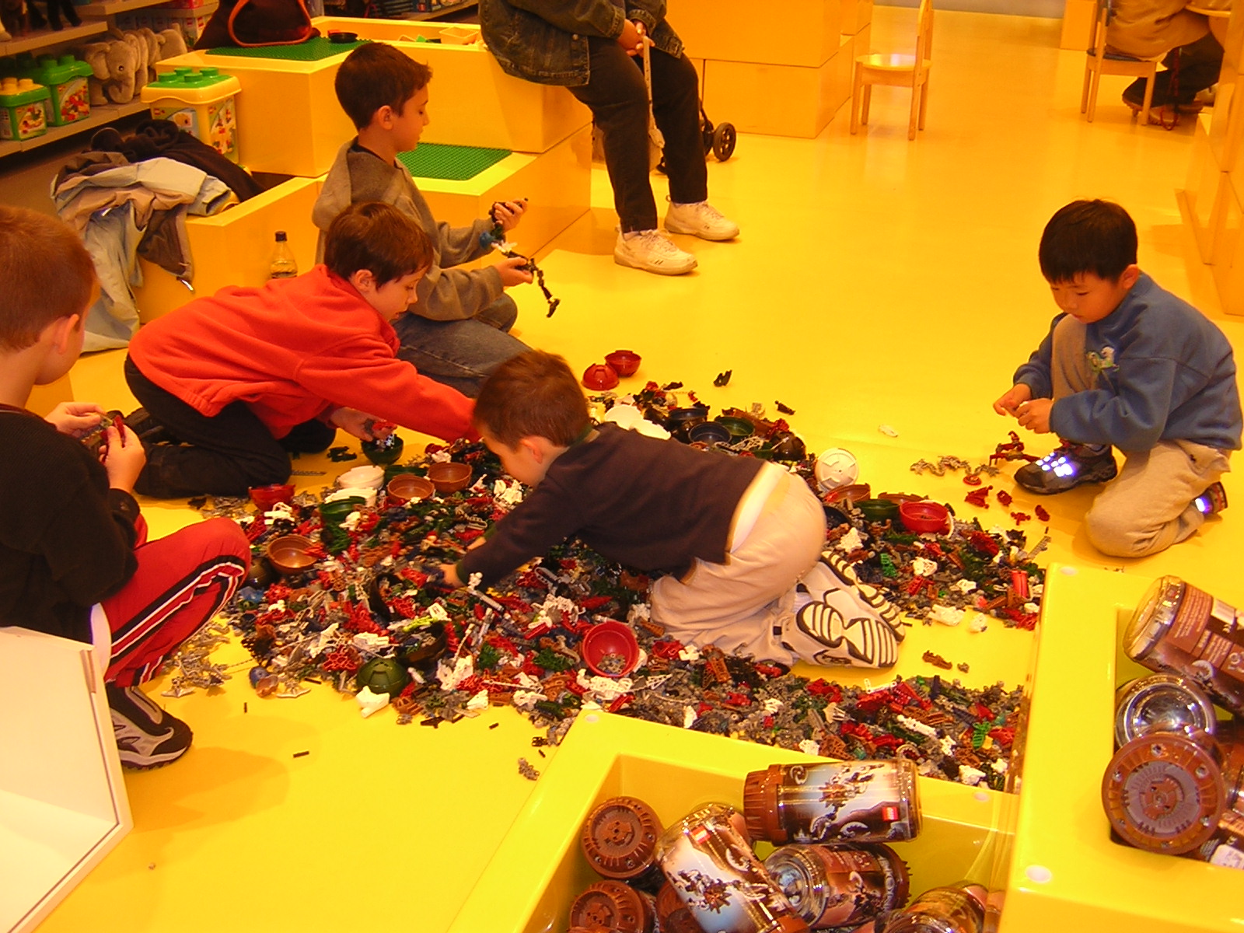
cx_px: 622
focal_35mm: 36
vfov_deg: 39.7
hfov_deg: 51.4
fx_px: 1294
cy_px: 466
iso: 100
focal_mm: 4.7
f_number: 2.6
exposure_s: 1/30
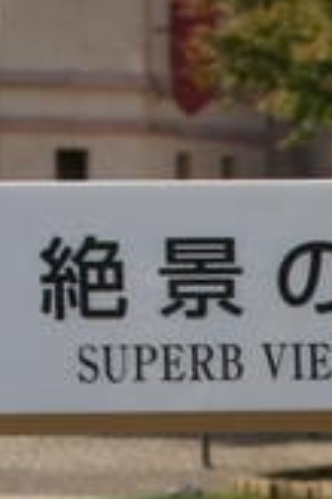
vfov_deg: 8.1
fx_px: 3452
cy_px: 723
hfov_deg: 5.3
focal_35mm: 249
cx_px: 844
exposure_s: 1/500
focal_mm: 23
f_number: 8
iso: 200
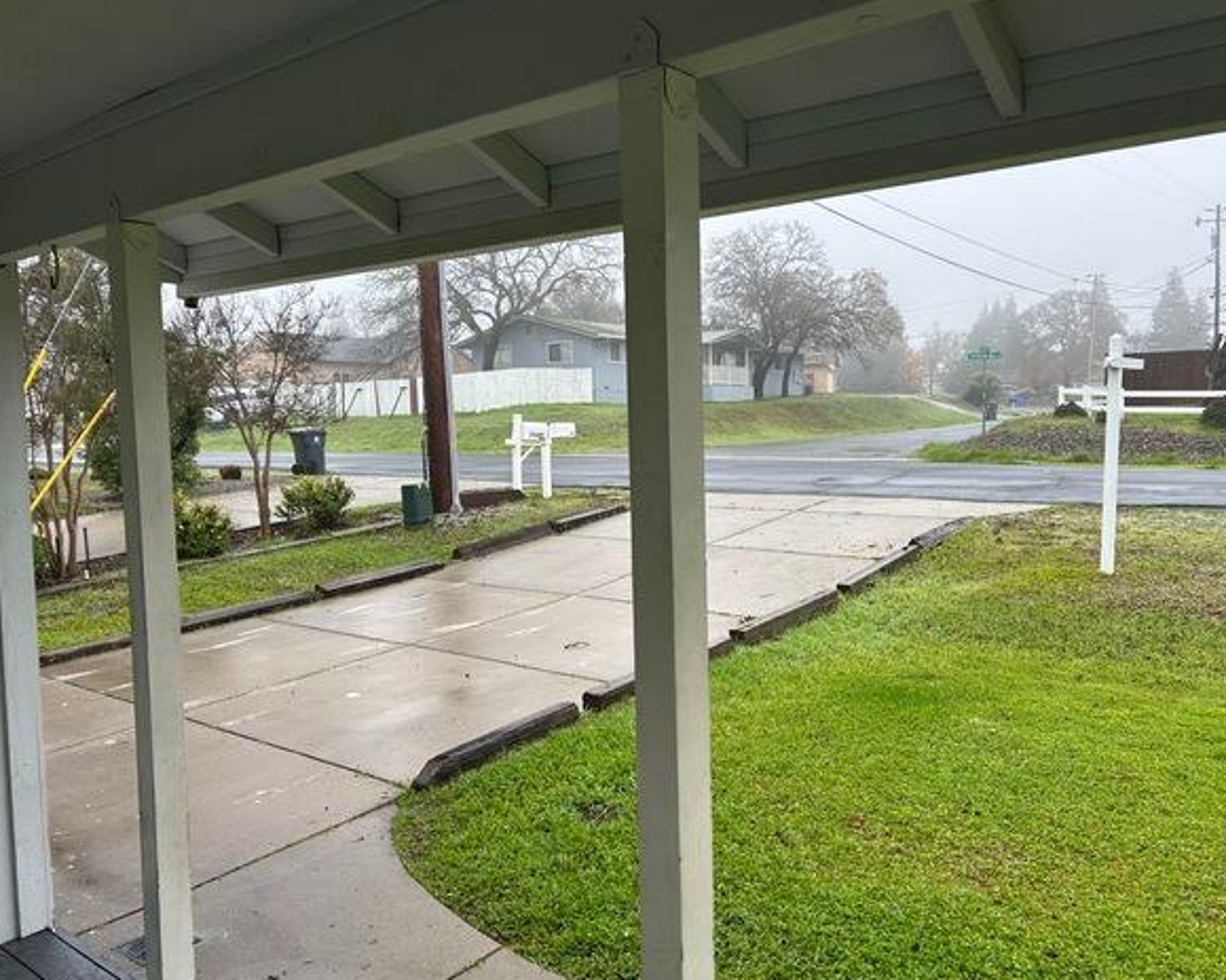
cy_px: 486
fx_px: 1016
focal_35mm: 28
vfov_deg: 51.5
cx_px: 662
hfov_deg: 62.1
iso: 40
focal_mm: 5.7
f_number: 1.5
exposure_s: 1/245
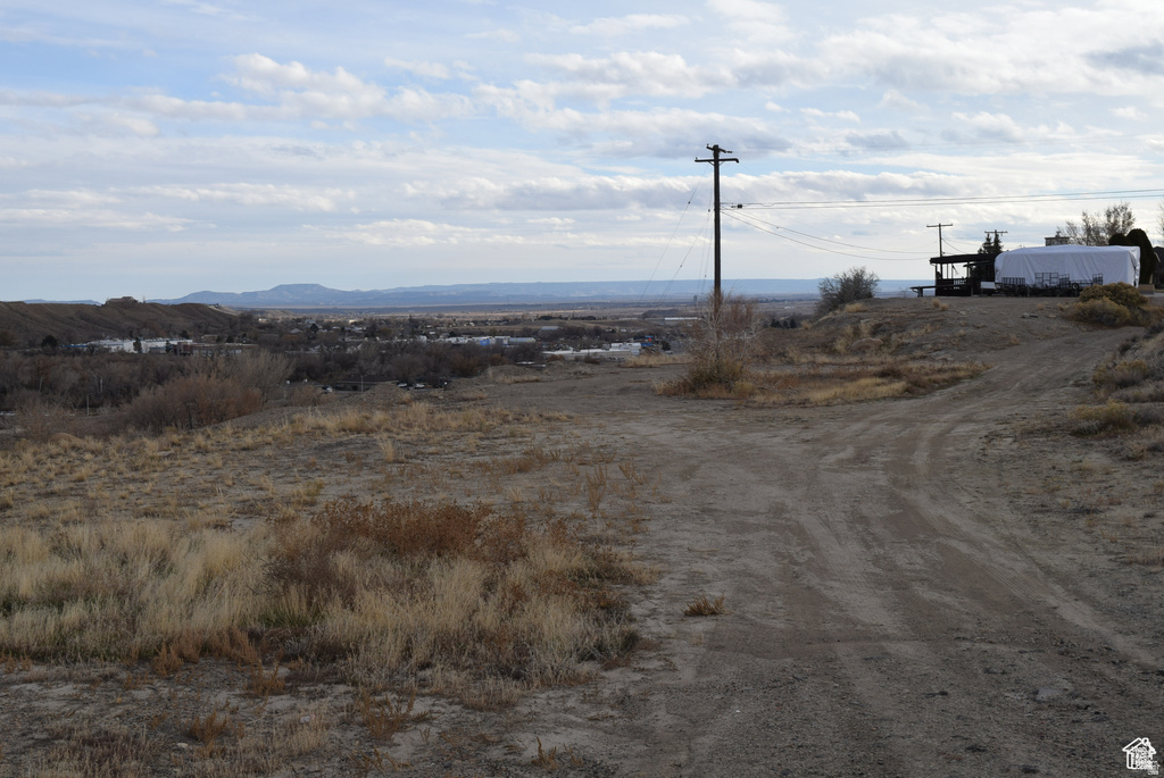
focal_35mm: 45
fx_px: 1456
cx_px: 582
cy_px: 389
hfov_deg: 43.6
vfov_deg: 29.9
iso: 100
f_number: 9
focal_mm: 30
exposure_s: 1/200
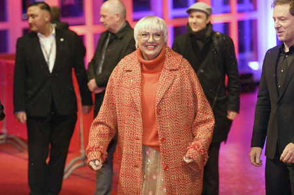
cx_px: 147
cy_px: 98
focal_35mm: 122
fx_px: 996
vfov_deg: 11.2
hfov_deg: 16.8
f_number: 3.2
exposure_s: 1/400
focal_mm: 122
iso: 1250
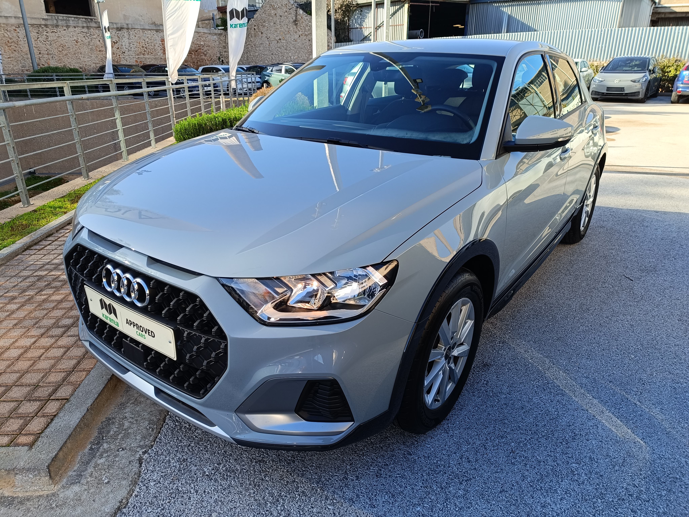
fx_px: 478
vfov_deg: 56.8
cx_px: 344
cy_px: 258
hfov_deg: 71.6
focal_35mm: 24
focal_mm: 5.59
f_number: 1.88
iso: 52
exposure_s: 1/291
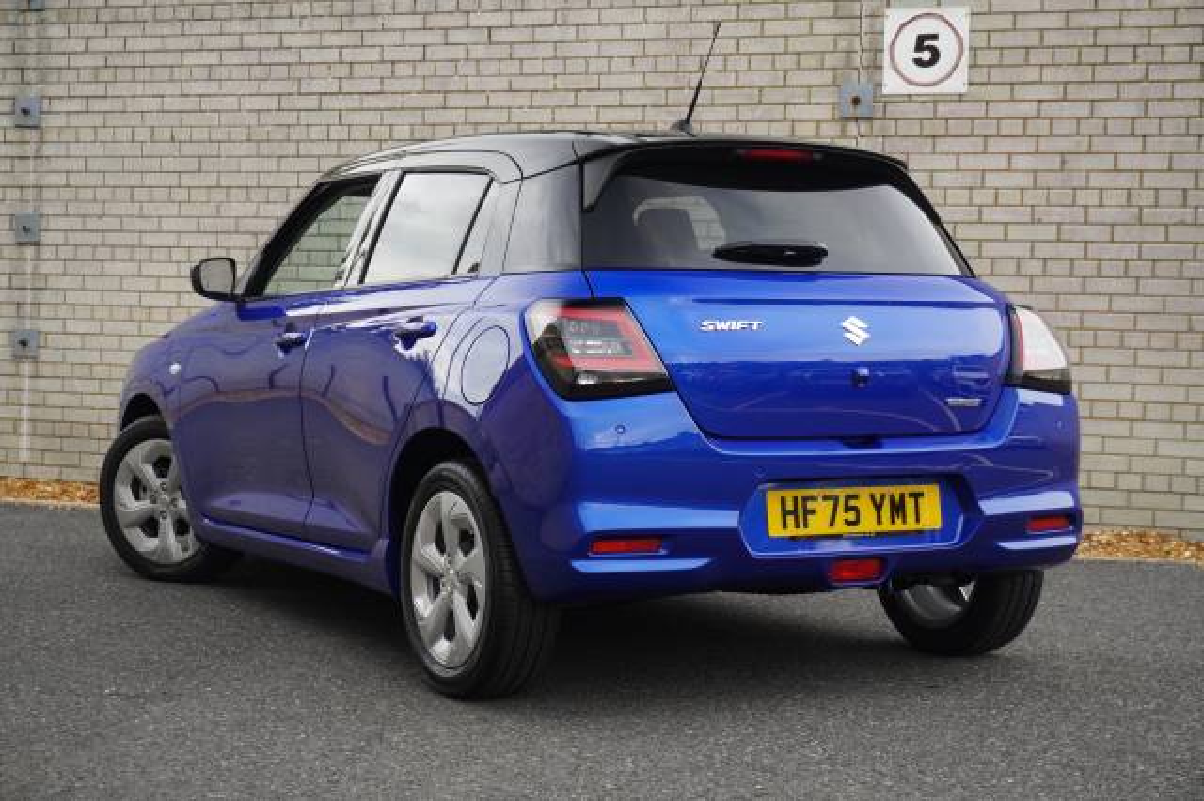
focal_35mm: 62
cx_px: 602
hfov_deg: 32.6
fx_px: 2056
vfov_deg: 22.1
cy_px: 400
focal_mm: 41
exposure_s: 1/200
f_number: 5.6
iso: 400
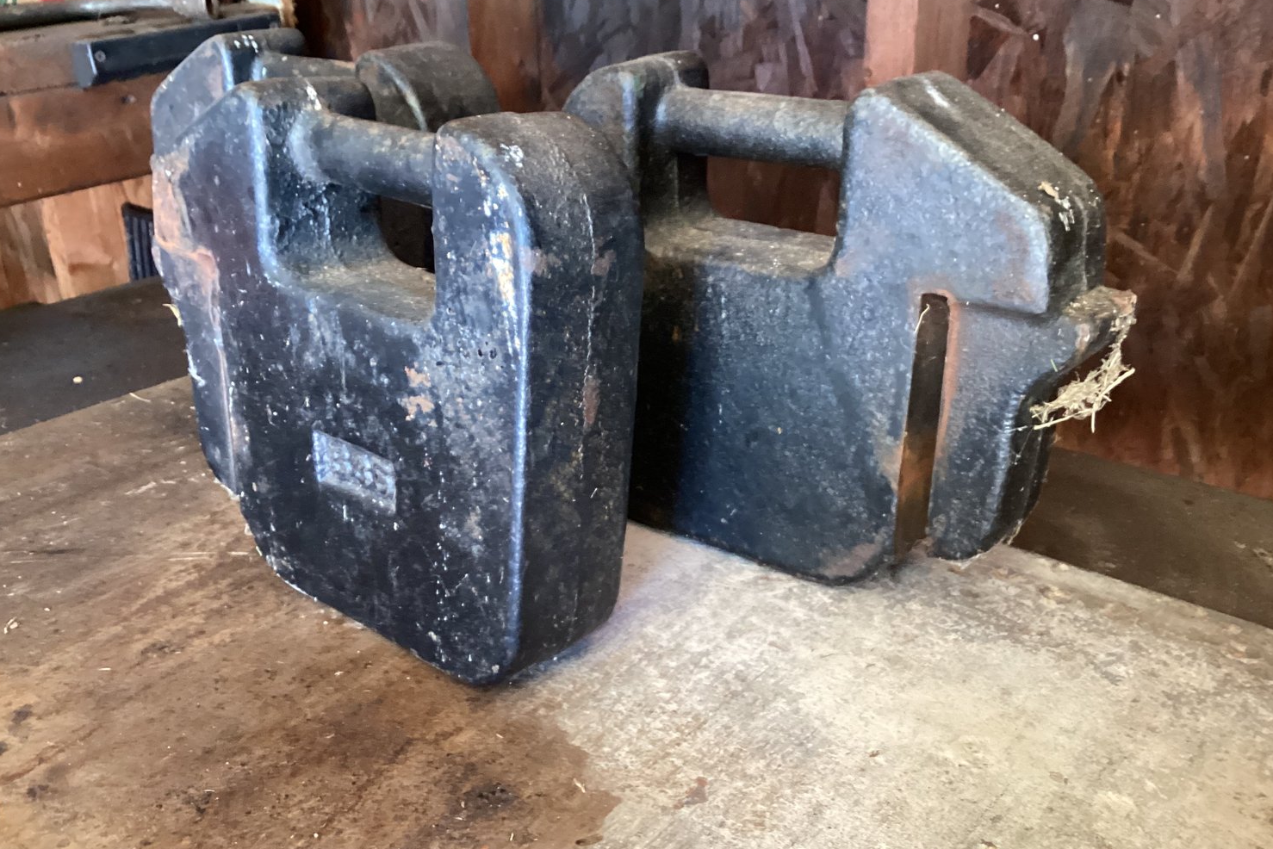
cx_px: 633
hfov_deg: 57.2
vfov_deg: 40.0
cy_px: 448
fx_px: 1167
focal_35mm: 33
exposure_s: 1/33
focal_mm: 3.3
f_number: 2.4
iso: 250
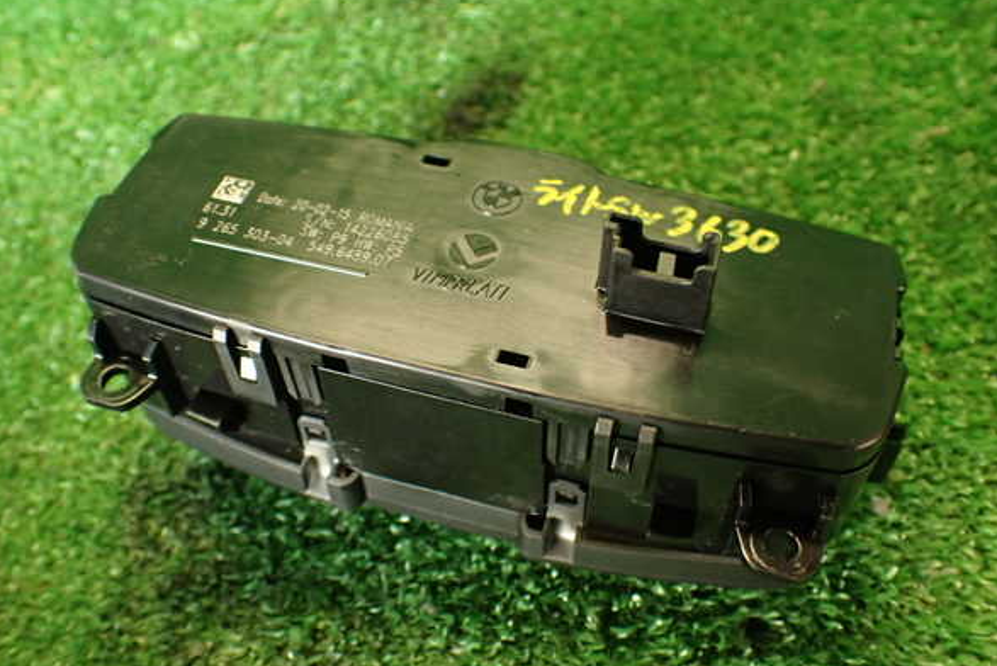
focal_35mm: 34
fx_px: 942
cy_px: 331
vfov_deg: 38.9
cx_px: 494
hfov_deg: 55.8
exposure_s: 1/30
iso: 400
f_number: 2.4
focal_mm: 5.79
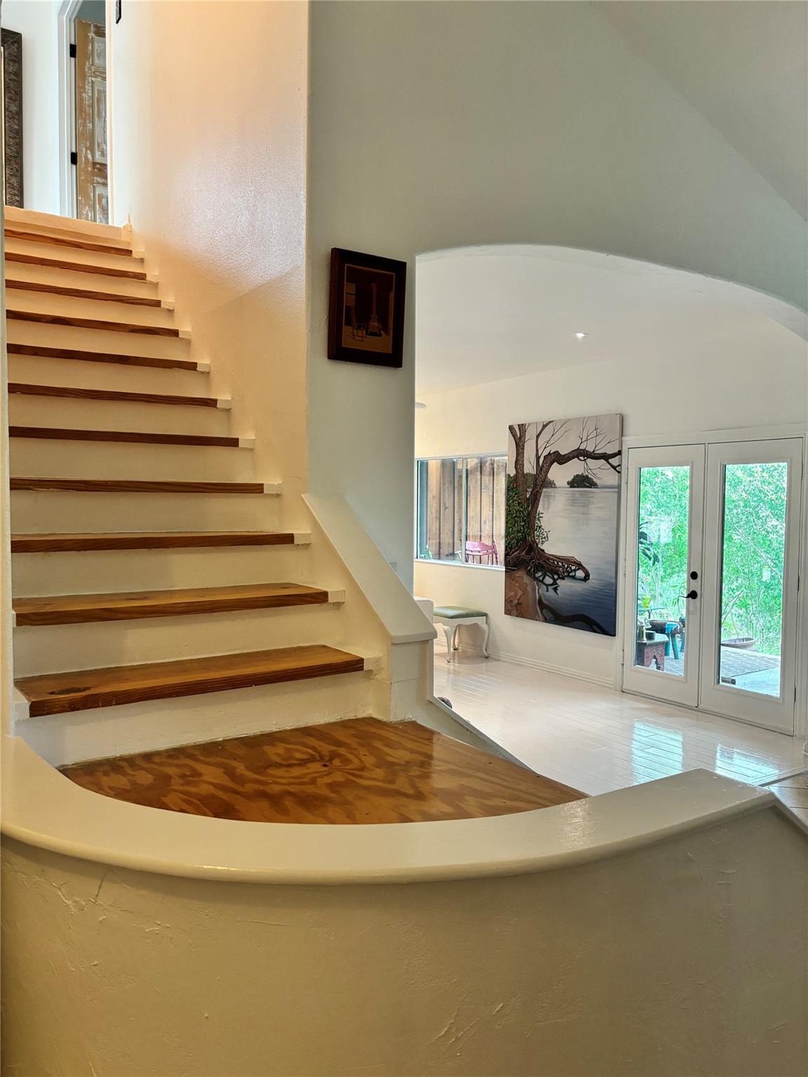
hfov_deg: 53.1
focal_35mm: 26
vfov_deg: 67.3
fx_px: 809
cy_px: 538
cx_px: 404
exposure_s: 1/60
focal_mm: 5.96
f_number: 1.6
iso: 200
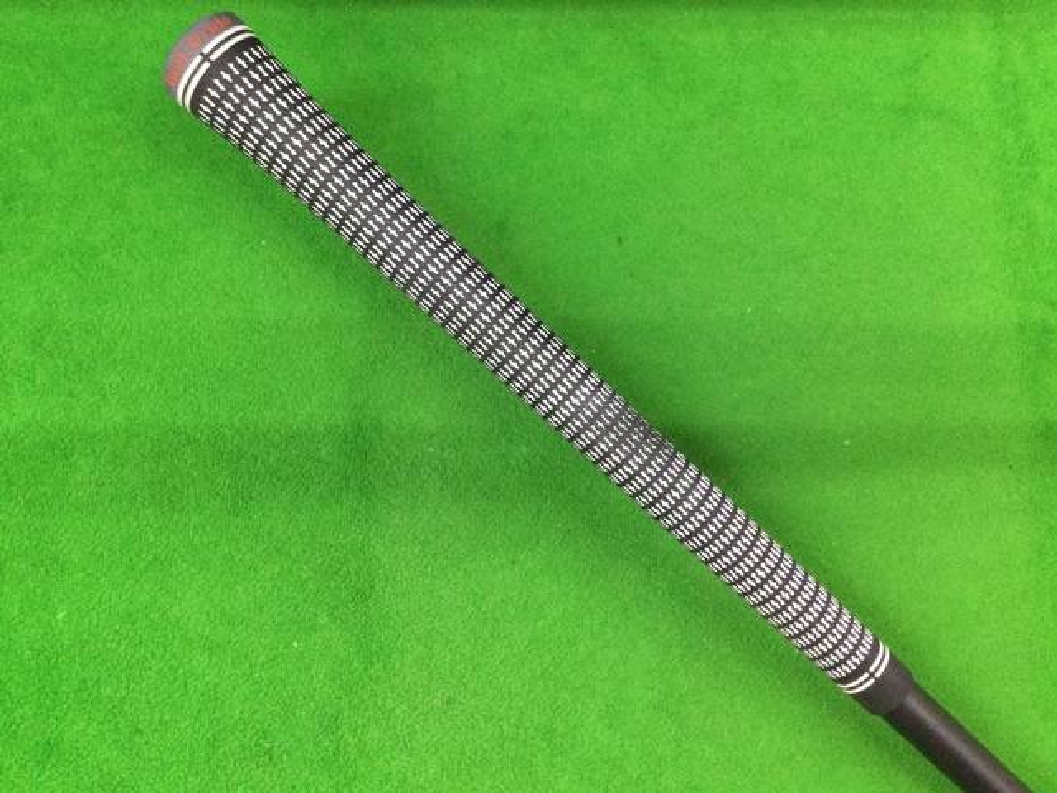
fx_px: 947
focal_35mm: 31
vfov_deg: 45.4
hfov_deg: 58.4
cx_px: 528
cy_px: 396
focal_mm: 3.3
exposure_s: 1/30
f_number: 2.4
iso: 160
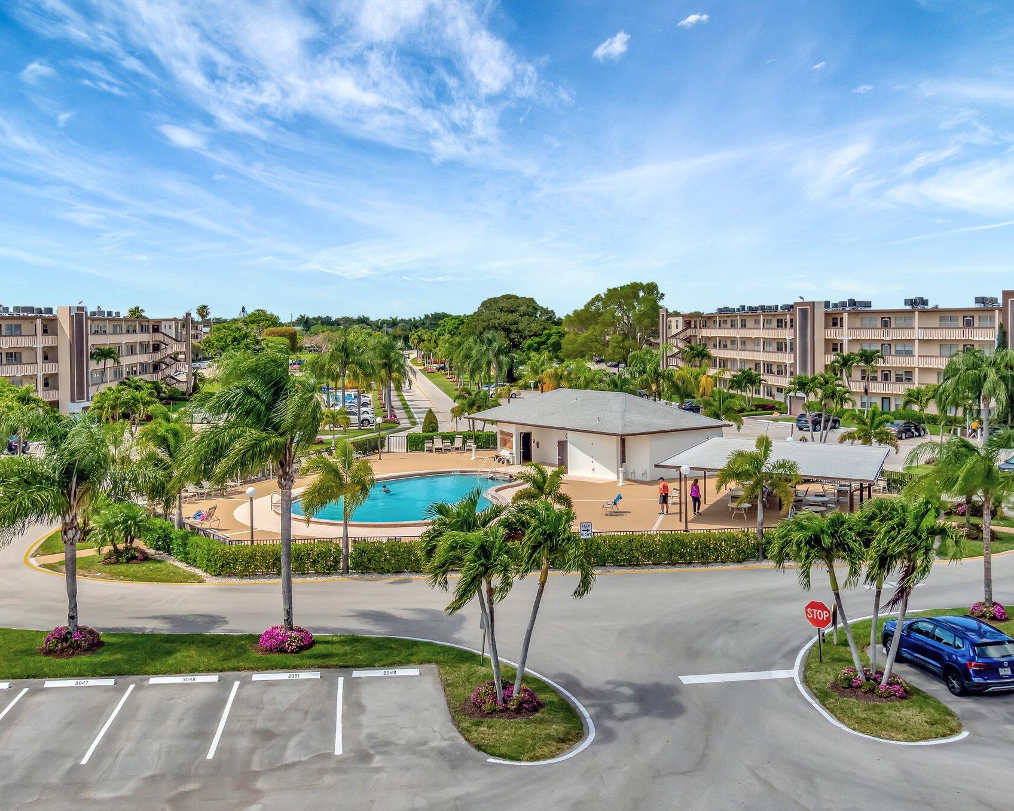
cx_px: 462
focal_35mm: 34
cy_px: 407
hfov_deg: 52.8
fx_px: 1020
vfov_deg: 43.4
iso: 1100
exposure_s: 1/4000
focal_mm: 20
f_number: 8
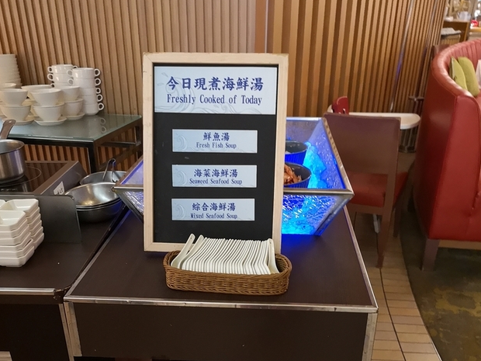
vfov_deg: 37.6
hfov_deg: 50.1
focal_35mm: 37
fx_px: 514
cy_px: 276
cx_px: 239
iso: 640
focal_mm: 3.95
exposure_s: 1/24
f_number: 1.8
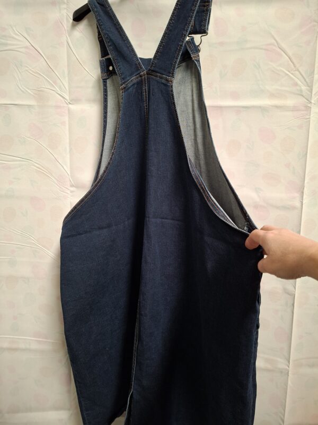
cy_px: 212
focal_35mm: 23
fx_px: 282
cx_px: 159
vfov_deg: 73.9
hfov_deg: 58.9
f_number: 1.8
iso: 320
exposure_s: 1/50
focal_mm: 5.54
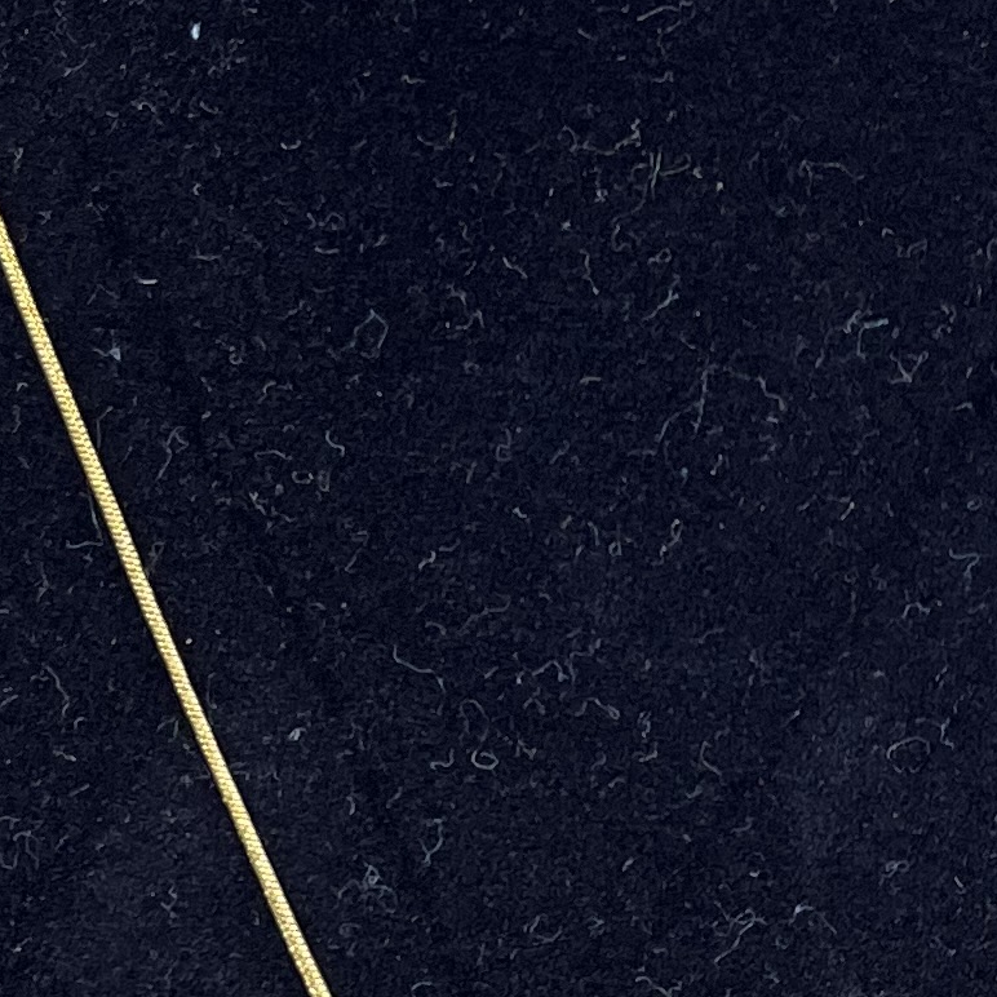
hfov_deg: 14.3
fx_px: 3910
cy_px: 1000
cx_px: 952
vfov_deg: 14.3
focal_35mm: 120
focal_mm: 5.1
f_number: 1.6
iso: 160
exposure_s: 1/51
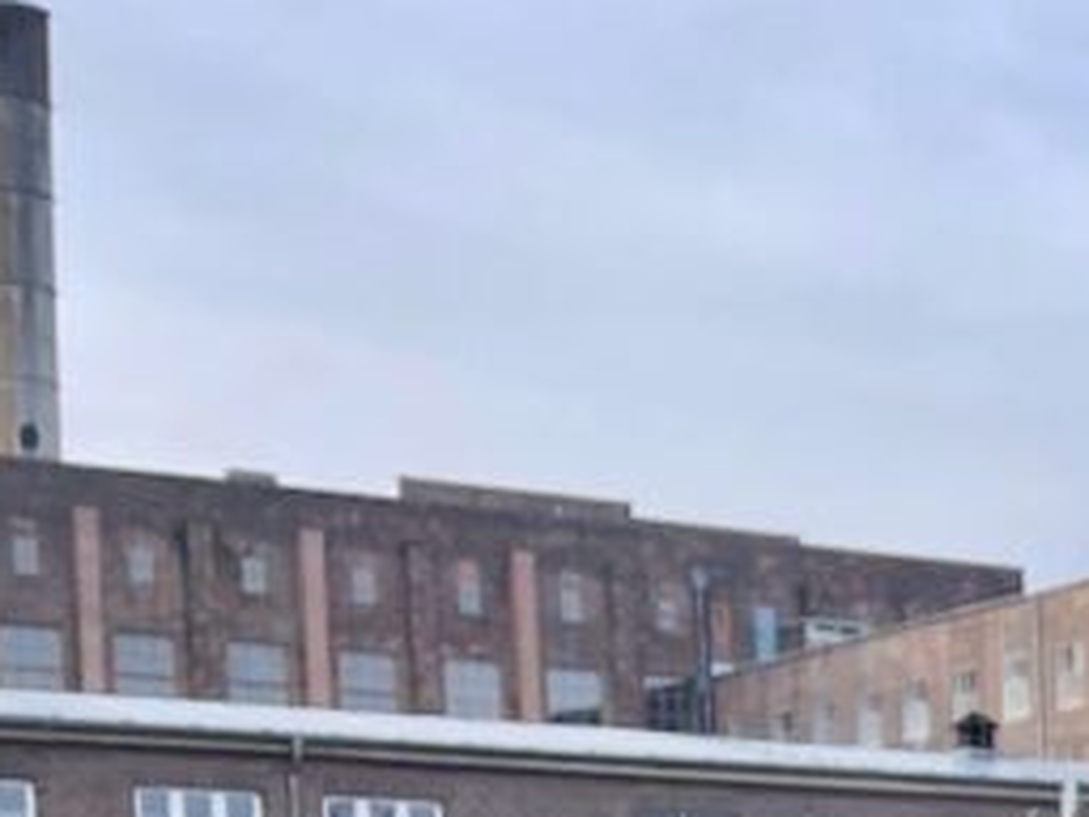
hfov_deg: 15.9
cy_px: 1289
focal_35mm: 100
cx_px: 2093
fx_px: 3146
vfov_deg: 13.7
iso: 32
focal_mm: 5.1
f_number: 1.6
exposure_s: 1/1130
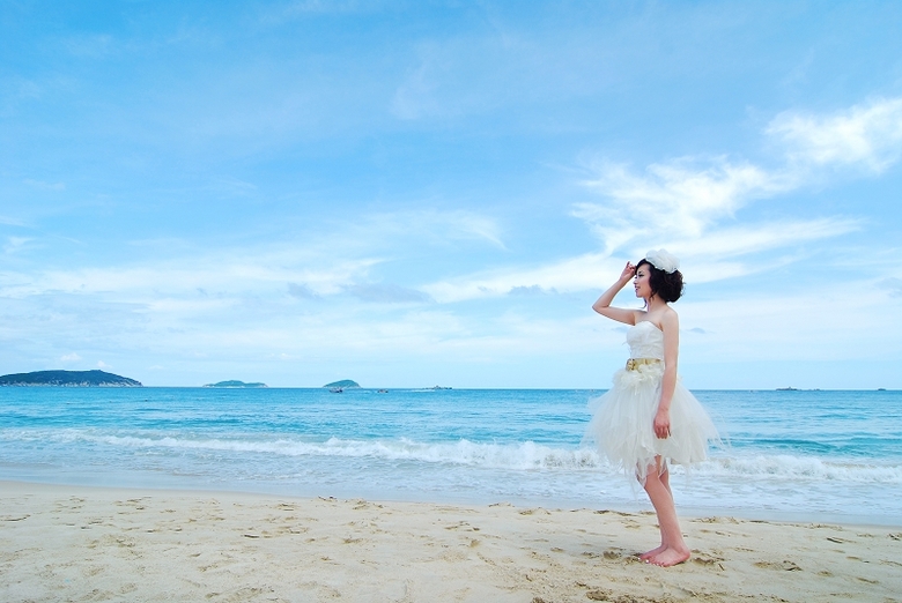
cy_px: 302
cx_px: 451
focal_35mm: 21
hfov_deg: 81.1
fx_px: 527
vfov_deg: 59.6
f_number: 6.3
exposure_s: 1/200
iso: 100
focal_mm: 14
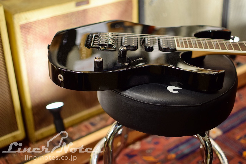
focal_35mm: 52
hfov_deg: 37.8
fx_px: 359
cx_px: 123
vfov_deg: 25.8
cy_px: 82
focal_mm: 35
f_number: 1.8
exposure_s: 1/125
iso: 400
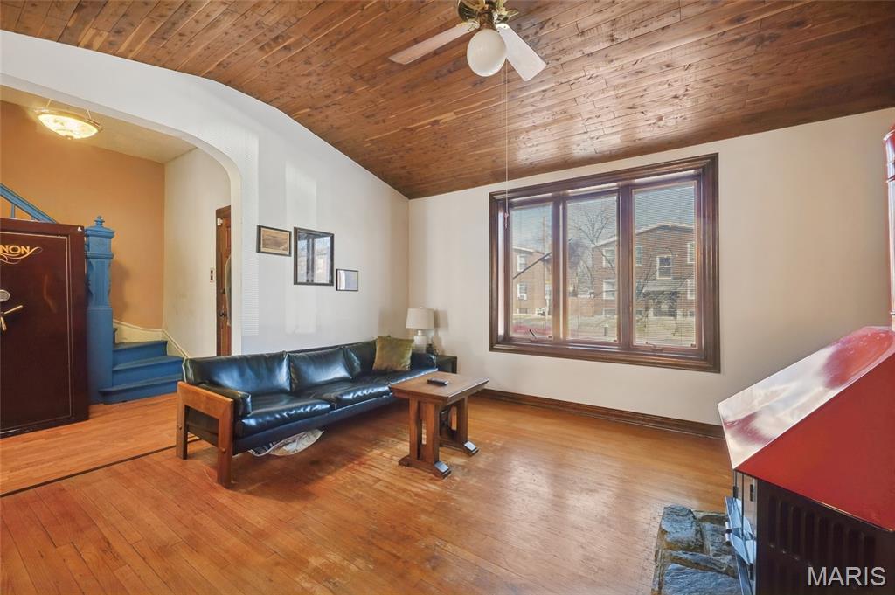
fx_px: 348
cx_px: 448
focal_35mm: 14
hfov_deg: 104.3
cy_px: 298
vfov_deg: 81.1
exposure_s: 1/30
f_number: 8
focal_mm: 14
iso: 400
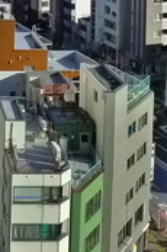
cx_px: -84
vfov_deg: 18.4
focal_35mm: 101
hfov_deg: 12.8
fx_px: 704
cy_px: -104
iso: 400
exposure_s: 1/1000
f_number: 4
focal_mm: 5.1
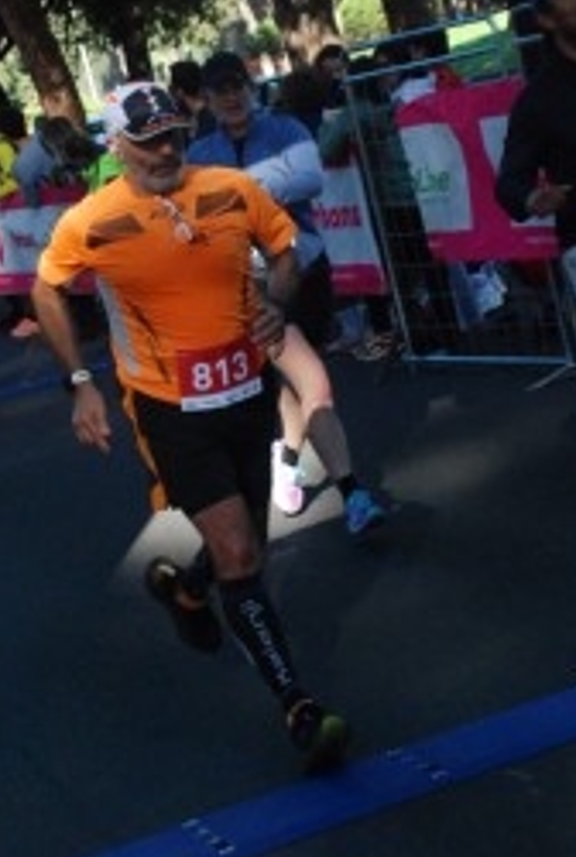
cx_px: 269
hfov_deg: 13.6
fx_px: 2411
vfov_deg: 20.1
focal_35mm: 101
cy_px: 295
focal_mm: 28
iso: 1000
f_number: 4.5
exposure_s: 1/1000
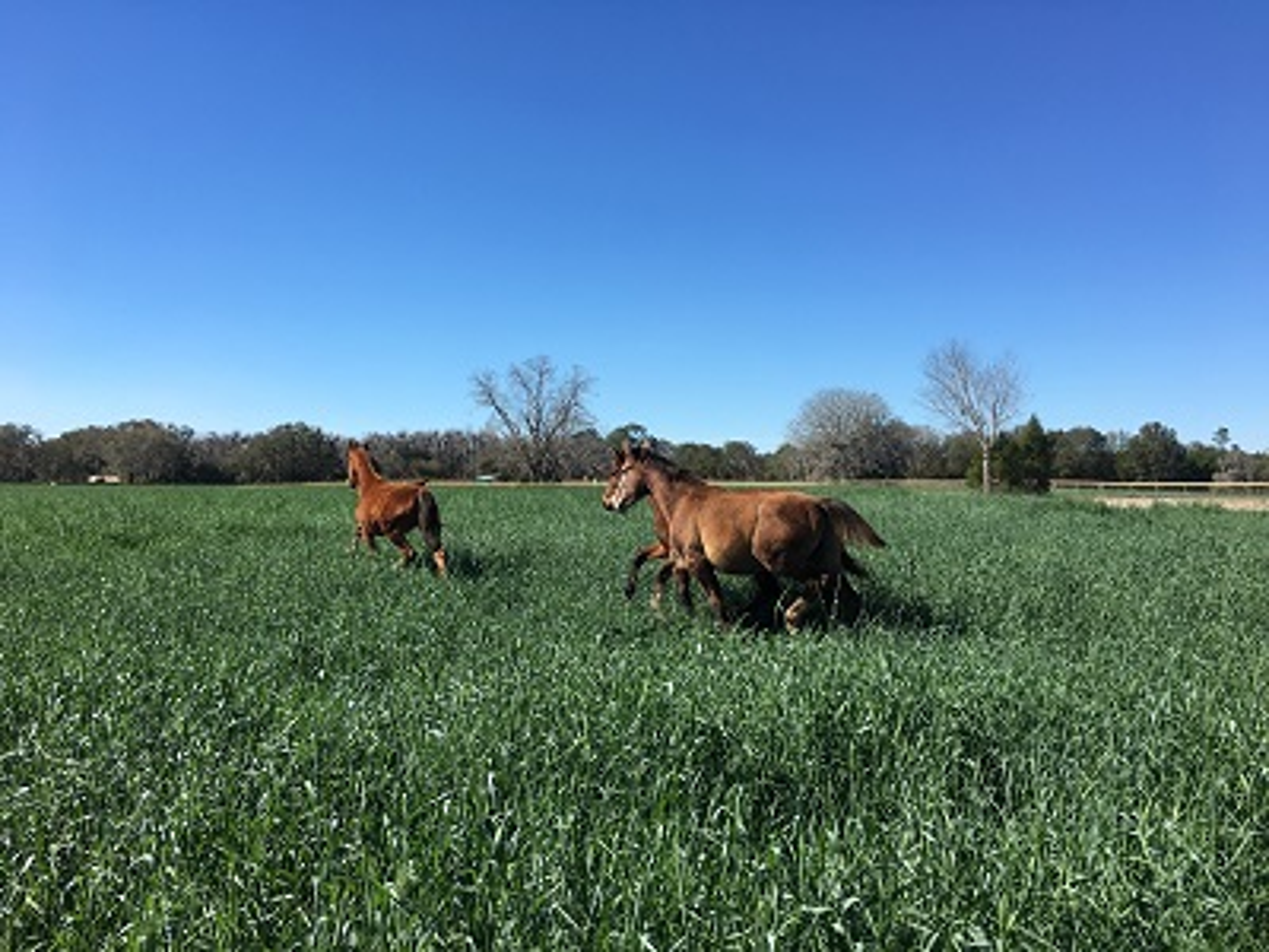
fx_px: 1063
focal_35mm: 29
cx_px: 634
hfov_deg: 61.7
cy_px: 476
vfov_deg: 48.2
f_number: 2.2
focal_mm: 4.15
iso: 25
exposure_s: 1/1425
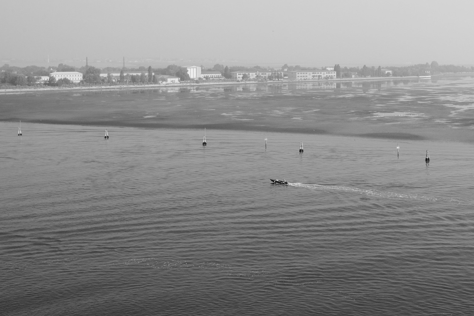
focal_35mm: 54
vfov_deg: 24.9
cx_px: 358
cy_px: 95
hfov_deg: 36.0
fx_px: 711
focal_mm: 35
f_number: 11
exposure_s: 1/400
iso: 400
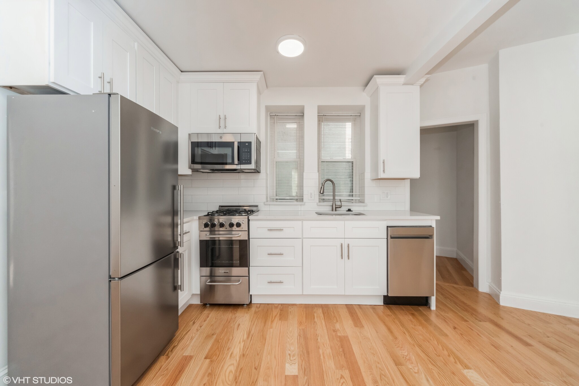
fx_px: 209
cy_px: 193
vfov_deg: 85.5
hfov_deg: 108.3
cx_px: 290
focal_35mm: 13
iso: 2000
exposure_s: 1/100
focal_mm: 13
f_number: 9
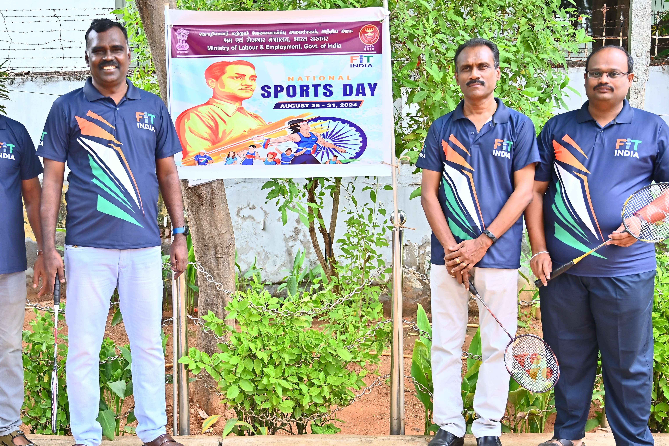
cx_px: 278
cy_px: 237
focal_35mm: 46
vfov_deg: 29.3
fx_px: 855
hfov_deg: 42.6
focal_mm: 35
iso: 320
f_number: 4
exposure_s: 1/200
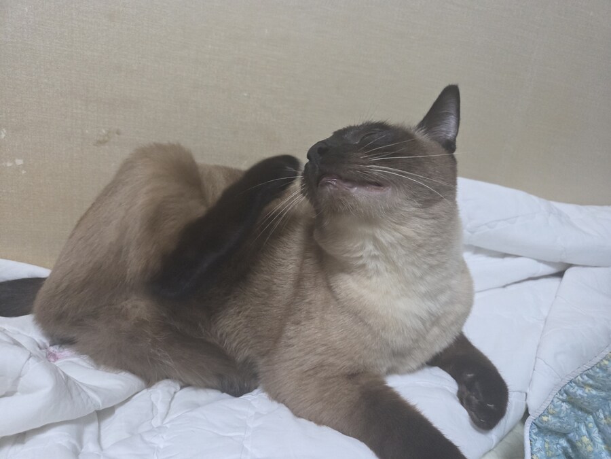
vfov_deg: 58.9
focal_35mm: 23
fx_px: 406
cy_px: 230
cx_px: 306
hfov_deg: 73.9
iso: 640
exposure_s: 1/120
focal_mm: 5.4
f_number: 1.8
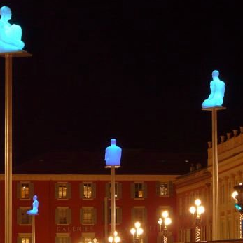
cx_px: 156
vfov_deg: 8.5
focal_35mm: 206
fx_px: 1636
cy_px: 95
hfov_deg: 8.5
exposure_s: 1/8
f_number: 3.6
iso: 160
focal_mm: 16.6
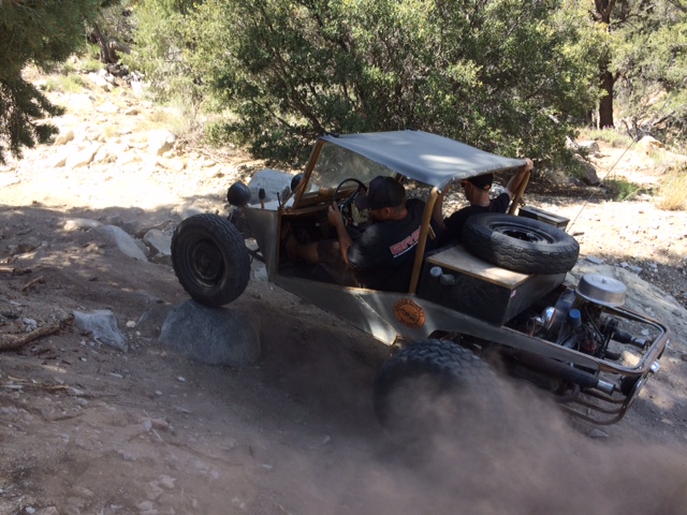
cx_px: 344
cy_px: 258
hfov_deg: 61.7
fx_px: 576
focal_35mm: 29
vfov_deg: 48.2
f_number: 2.2
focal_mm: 4.15
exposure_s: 1/461
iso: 32
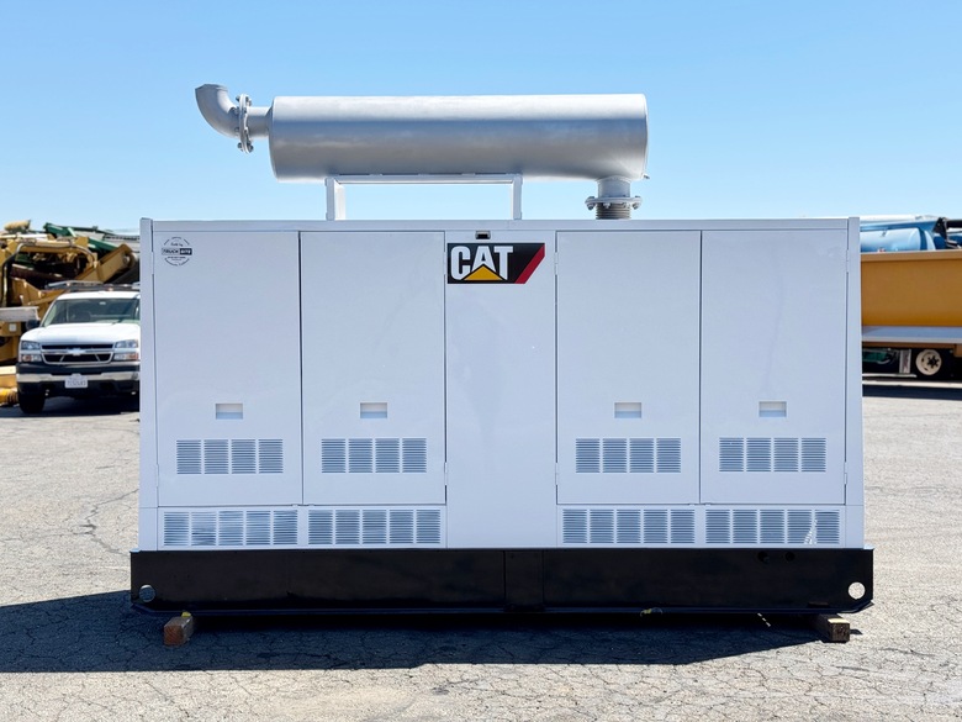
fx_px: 1334
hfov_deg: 39.7
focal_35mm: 48
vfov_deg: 30.3
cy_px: 361
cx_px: 481
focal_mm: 6.76
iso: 64
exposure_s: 1/3817
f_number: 1.78
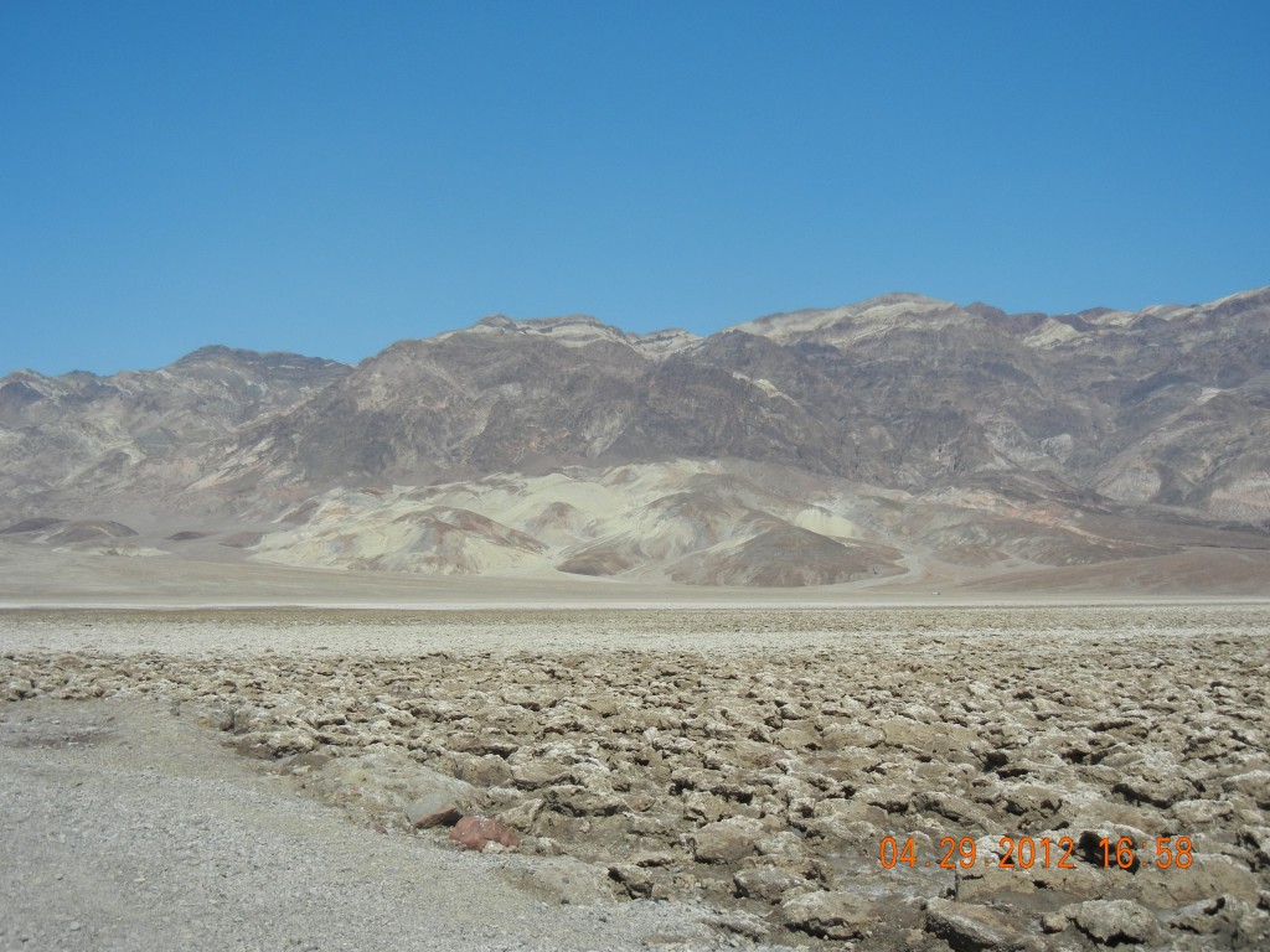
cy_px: 476
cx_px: 635
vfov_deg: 36.8
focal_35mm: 39
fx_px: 1431
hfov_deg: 47.9
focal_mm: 7.1
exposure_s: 1/568
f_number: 7.4
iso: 160
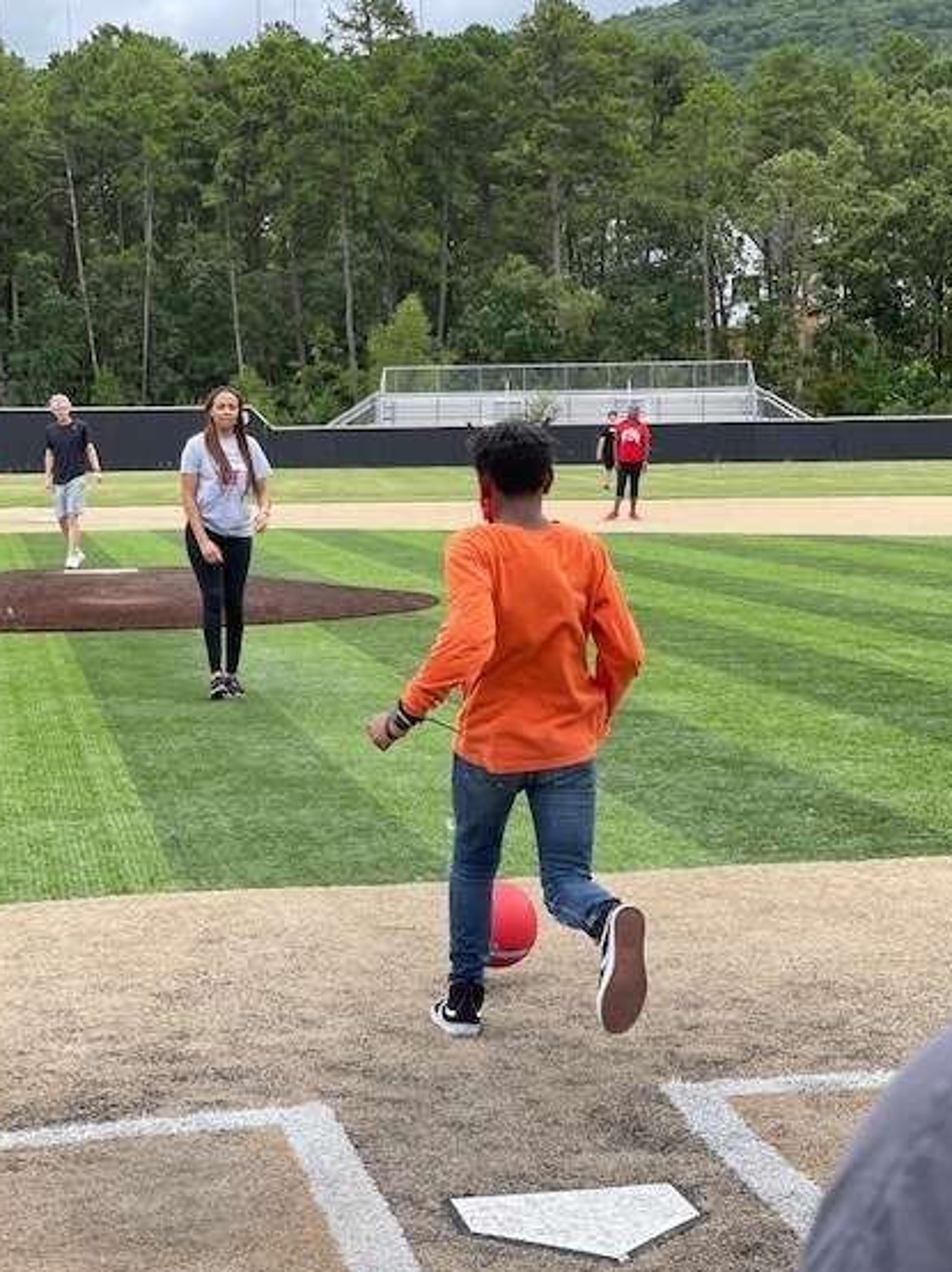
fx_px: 2716
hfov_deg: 19.9
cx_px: 486
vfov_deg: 26.3
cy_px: 680
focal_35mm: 74
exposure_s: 1/426
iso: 20
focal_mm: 7.5
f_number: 2.2
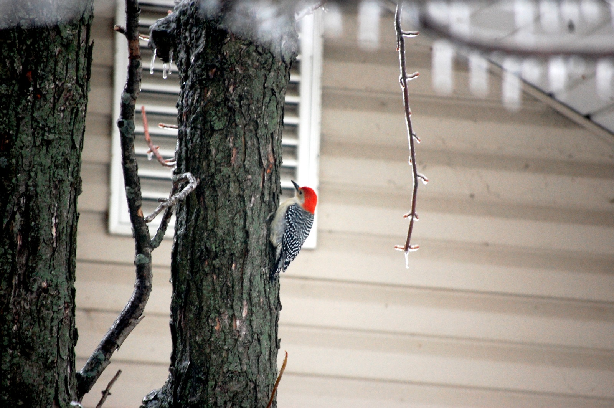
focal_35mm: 300
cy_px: 204
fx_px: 5111
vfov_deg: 4.6
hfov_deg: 6.9
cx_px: 307
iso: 800
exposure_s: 1/125
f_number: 5.6
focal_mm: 200
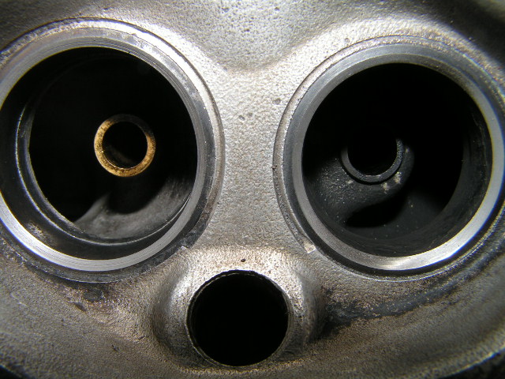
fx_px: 554
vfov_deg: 37.7
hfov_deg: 49.0
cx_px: 252
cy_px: 190
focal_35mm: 38
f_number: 6.3
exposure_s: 1/40
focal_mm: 6.3
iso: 50
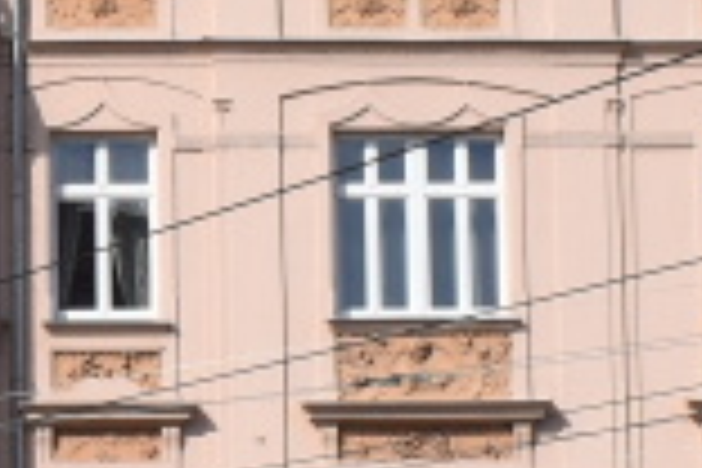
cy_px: 335
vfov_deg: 7.0
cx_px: -104
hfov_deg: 10.3
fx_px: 3841
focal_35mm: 197
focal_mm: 20
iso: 200
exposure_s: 1/400
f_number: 10
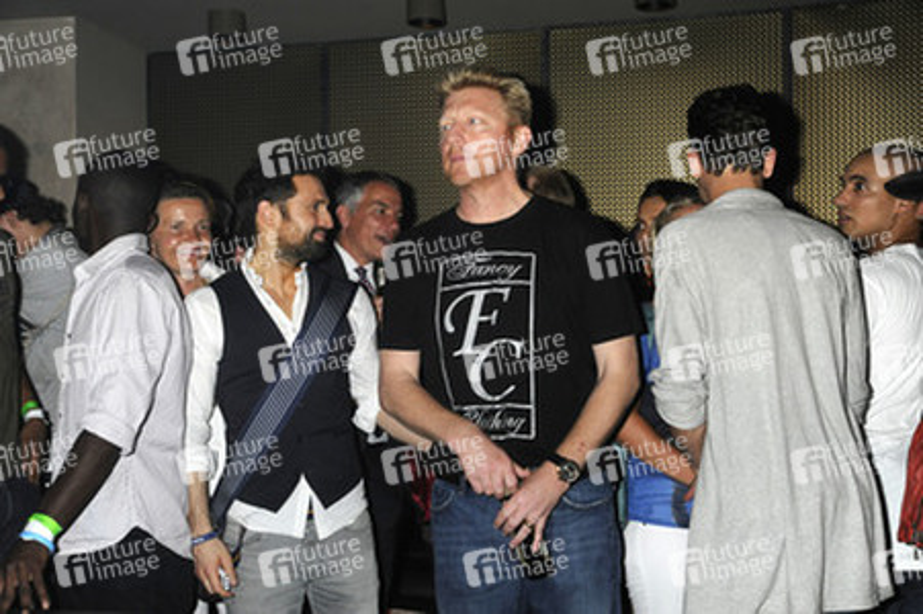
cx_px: 462
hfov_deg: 41.1
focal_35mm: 48
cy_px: 307
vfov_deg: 28.0
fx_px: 1230
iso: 2000
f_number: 5.6
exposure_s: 1/50
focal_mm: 48
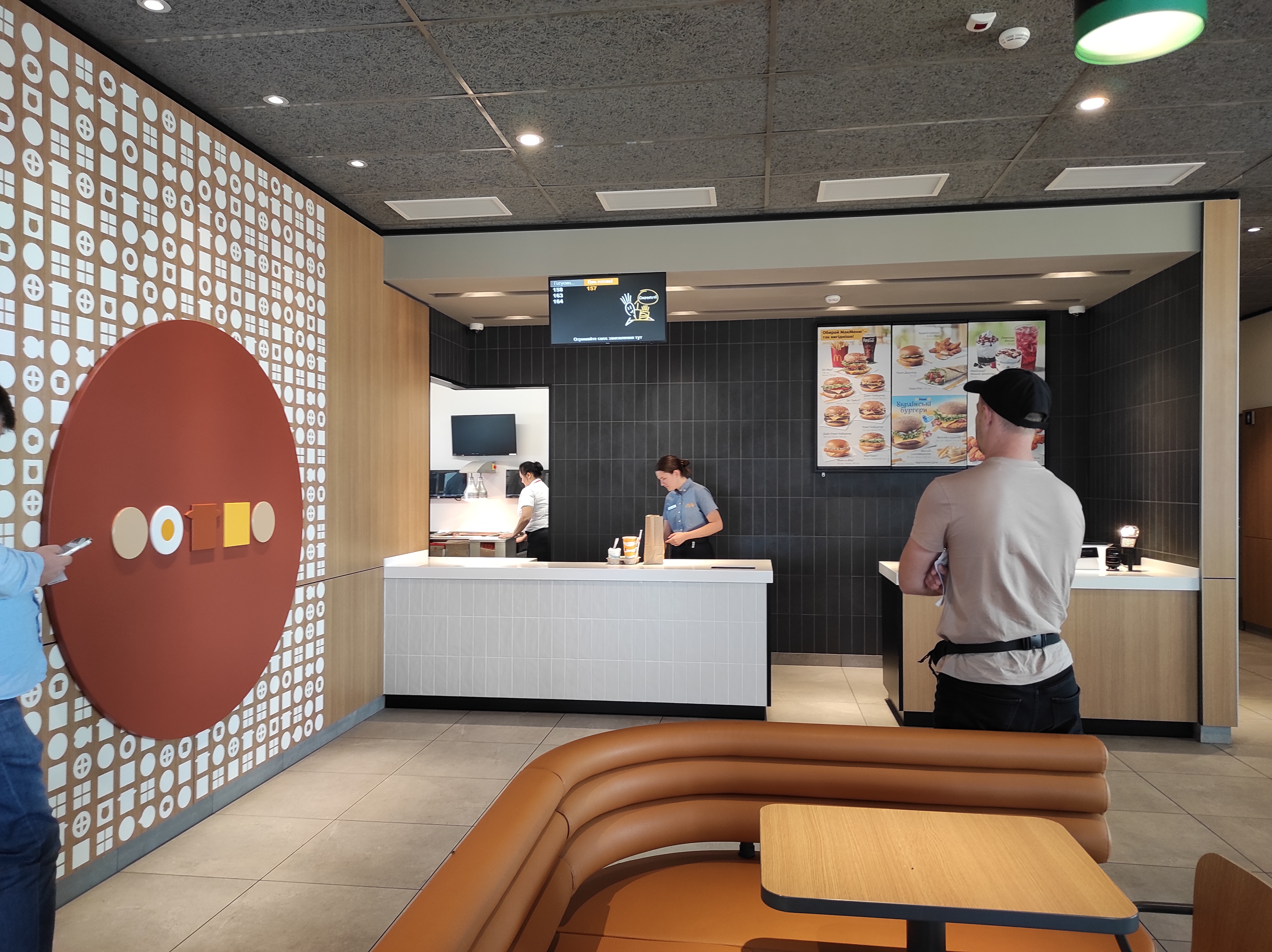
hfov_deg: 69.4
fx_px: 918
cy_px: 476
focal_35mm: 25
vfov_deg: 54.8
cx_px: 636
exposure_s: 1/50
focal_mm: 5.43
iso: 299
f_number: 1.89
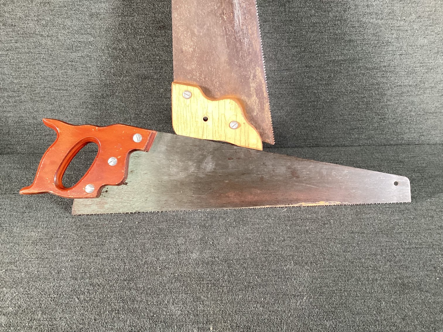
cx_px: 222
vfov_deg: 45.4
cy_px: 166
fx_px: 397
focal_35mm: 31
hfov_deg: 58.3
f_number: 2.4
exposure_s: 1/50
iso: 160
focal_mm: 3.3
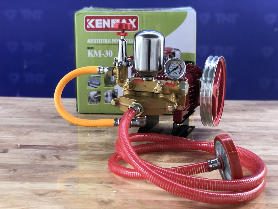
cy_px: 104
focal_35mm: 57
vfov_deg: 25.7
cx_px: 139
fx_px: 458
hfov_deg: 33.8
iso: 100
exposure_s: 1/30
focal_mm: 6.6
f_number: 2.8
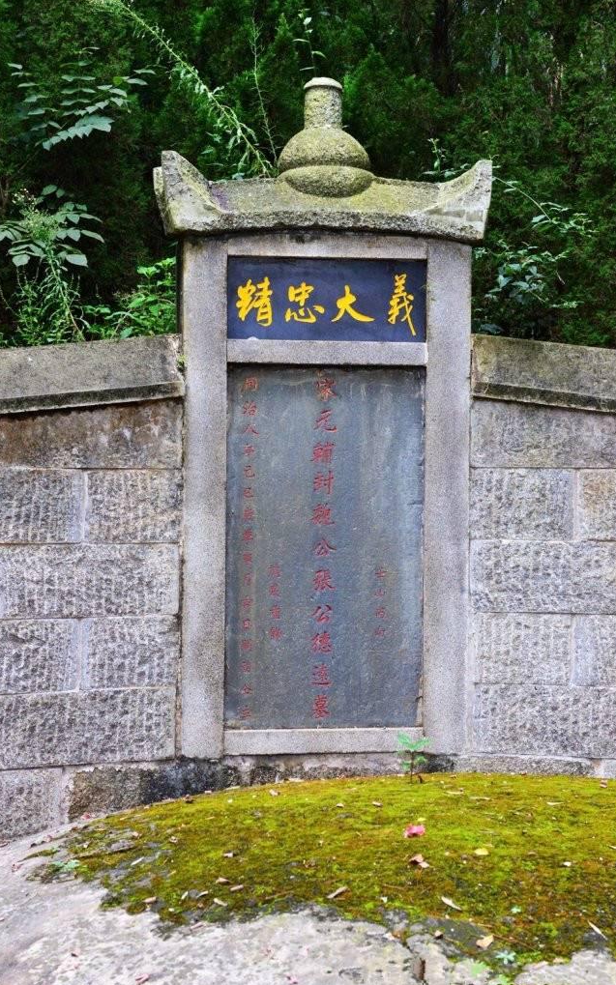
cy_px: 498
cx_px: 330
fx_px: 1665
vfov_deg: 33.0
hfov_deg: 21.0
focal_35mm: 62
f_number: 9
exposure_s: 1/125
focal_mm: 60
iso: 2500
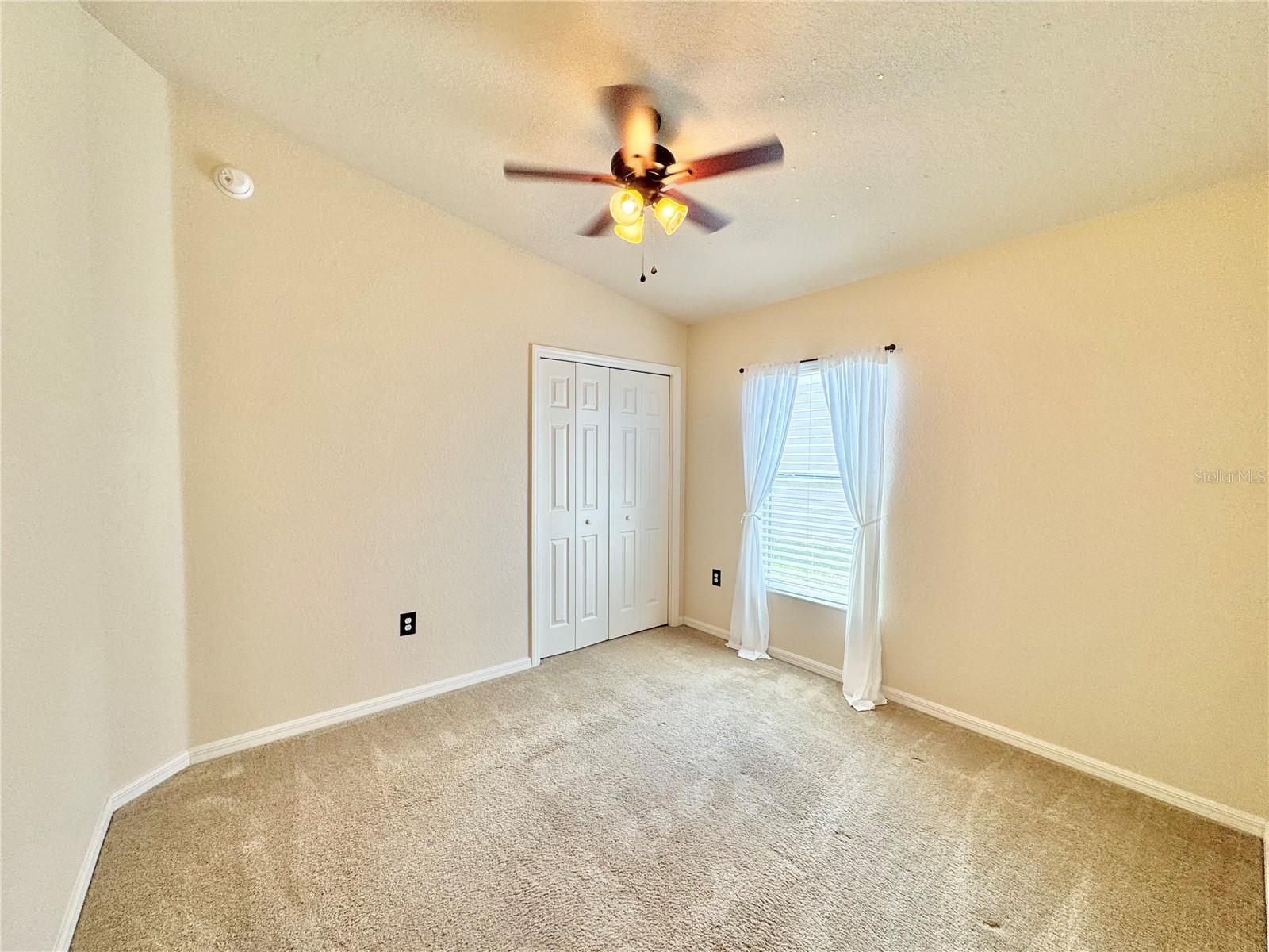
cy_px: 476
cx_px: 634
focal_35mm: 14
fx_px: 513
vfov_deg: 85.7
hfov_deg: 102.1
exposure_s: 1/120
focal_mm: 2.22
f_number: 2.2
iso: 100
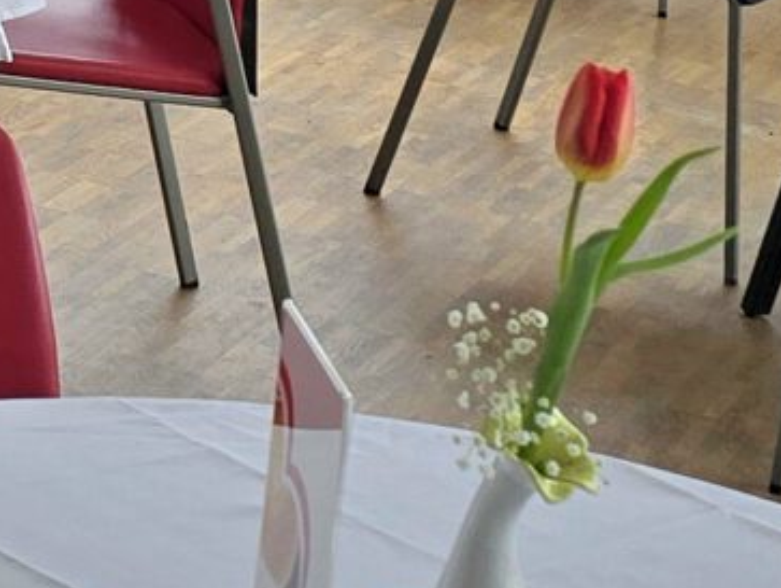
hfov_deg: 11.6
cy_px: -566
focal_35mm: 162
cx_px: -467
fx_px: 3659
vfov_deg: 8.7
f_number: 1.7
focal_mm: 6.3
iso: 50
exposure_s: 1/182
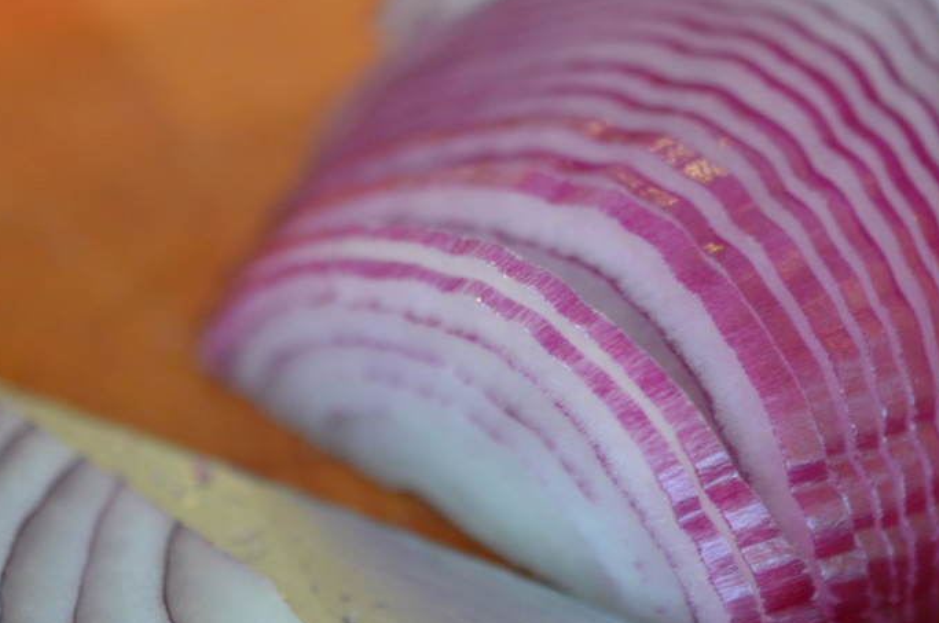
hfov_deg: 22.6
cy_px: 283
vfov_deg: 15.1
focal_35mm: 90
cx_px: 628
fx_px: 2344
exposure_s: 1/60
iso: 900
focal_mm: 40
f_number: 3.2
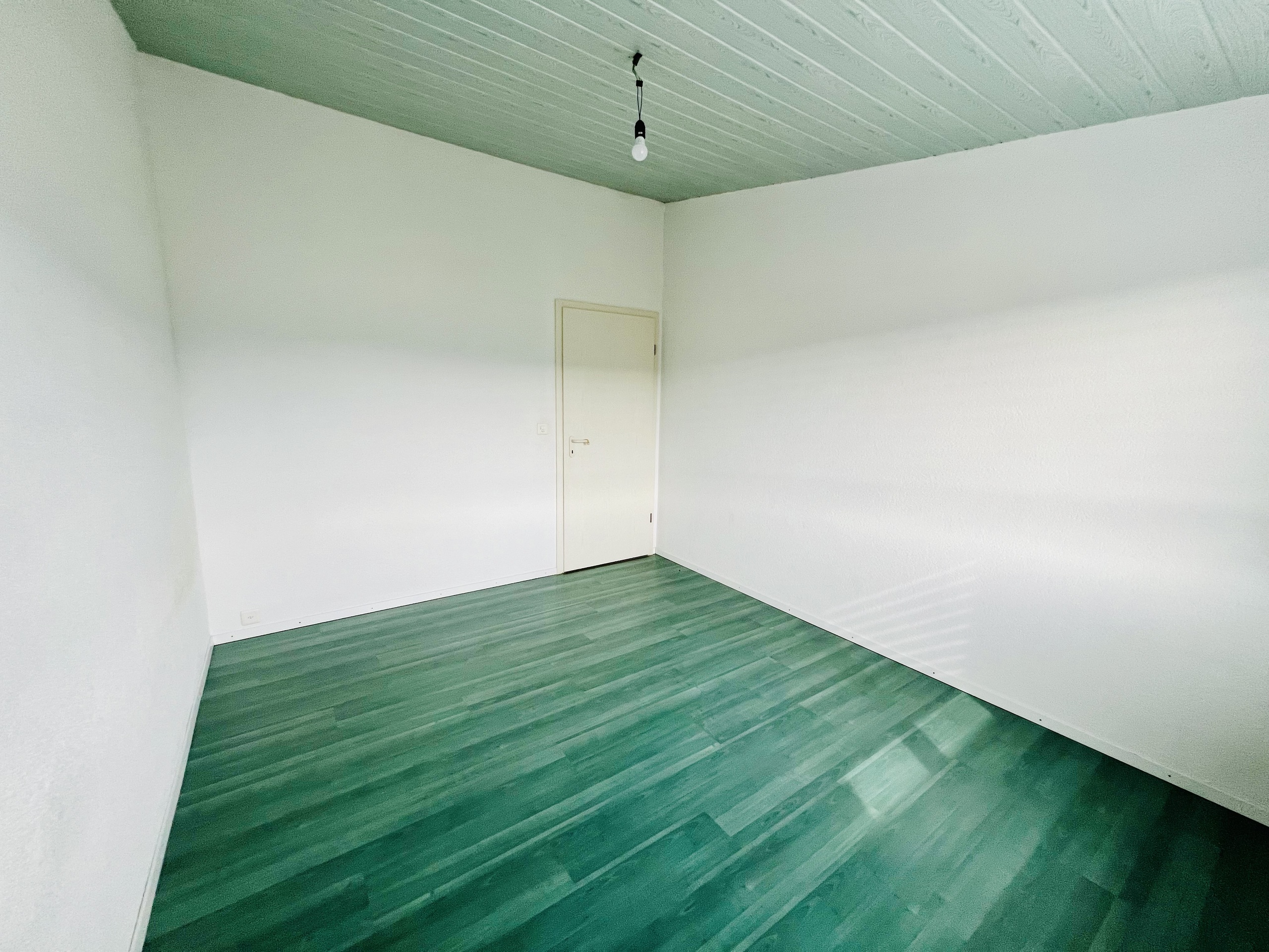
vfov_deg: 89.9
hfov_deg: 106.2
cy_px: 476
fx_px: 477
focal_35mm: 13
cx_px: 634
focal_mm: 1.57
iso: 125
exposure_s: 1/100
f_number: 1.8
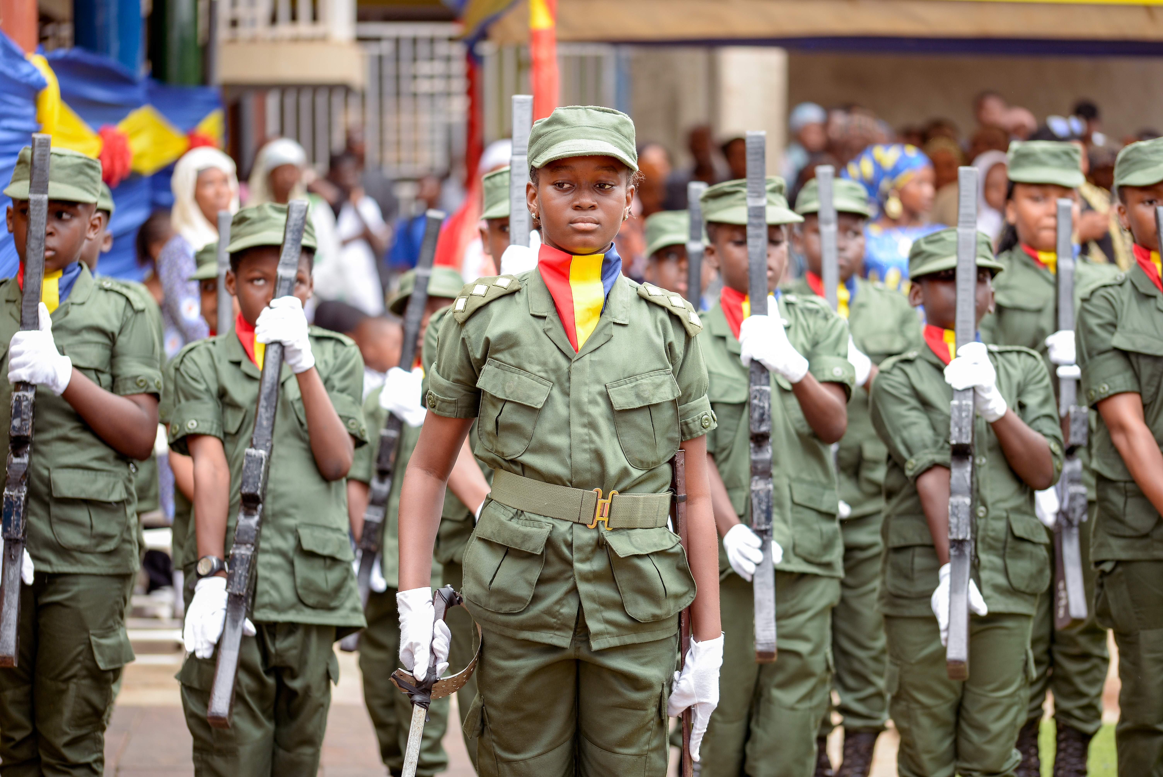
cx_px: 582
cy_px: 388
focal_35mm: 105
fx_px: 3393
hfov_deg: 19.4
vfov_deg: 13.1
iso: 200
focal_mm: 105
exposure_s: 1/160
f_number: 3.2
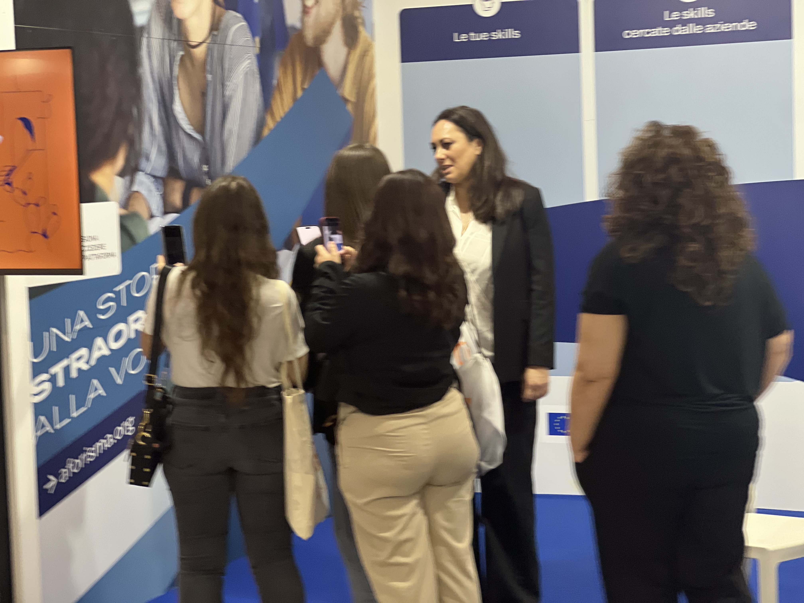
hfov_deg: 25.3
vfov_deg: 19.1
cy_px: 302
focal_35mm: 77
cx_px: 402
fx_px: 1788
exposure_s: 1/33
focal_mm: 9
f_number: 2.8
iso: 160
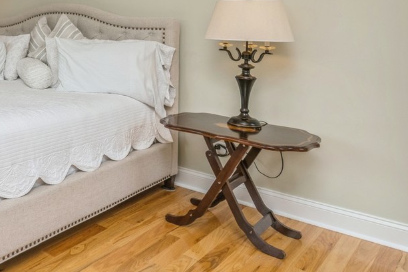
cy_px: 45
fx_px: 419
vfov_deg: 34.6
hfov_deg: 44.1
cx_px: -2
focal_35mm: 37
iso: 200
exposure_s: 1/40
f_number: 8
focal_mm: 14
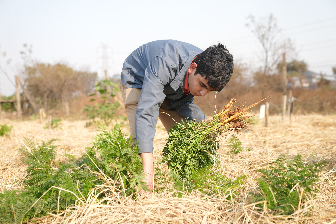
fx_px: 476
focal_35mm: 51
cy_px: 112
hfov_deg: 38.9
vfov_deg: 26.5
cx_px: 168
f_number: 3.2
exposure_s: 1/400
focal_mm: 51
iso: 125
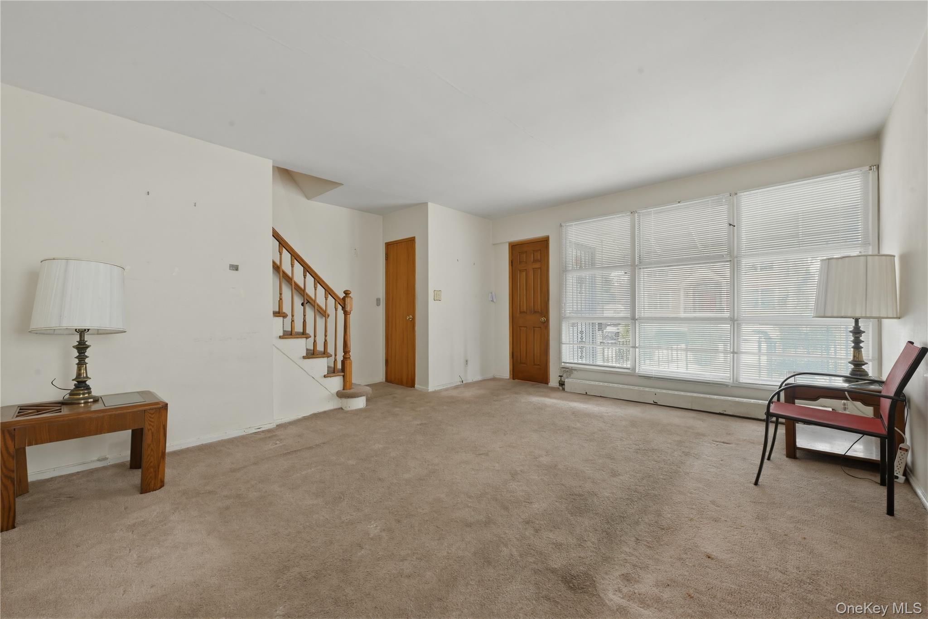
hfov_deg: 104.3
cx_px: 464
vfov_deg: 81.2
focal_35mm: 14
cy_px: 310
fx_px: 361
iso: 100
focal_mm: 14
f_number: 11
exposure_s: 1/2.5
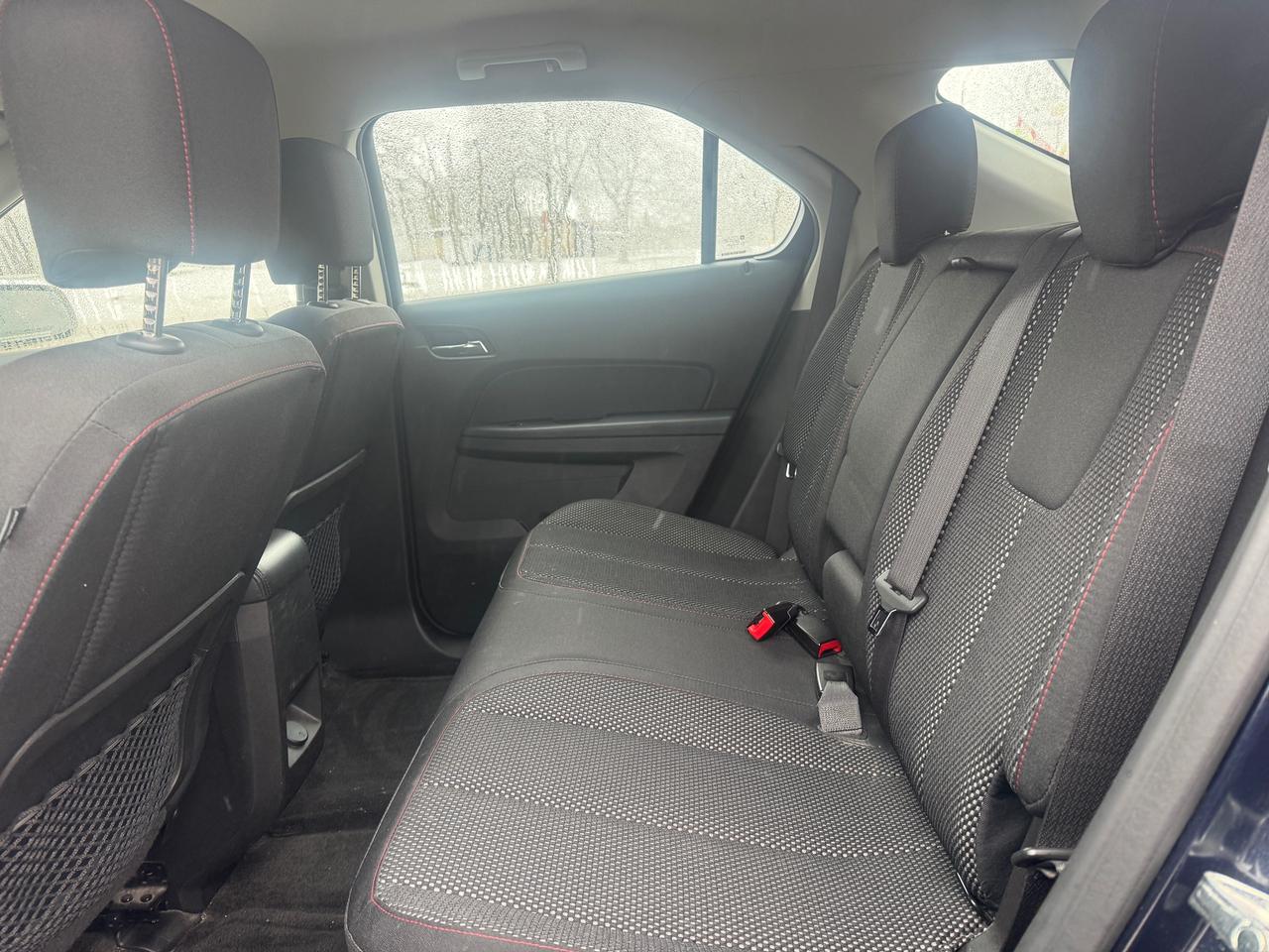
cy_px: 476
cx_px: 634
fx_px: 880
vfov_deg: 56.8
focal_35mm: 24
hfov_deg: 71.6
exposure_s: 1/121
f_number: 1.78
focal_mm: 6.76
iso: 160
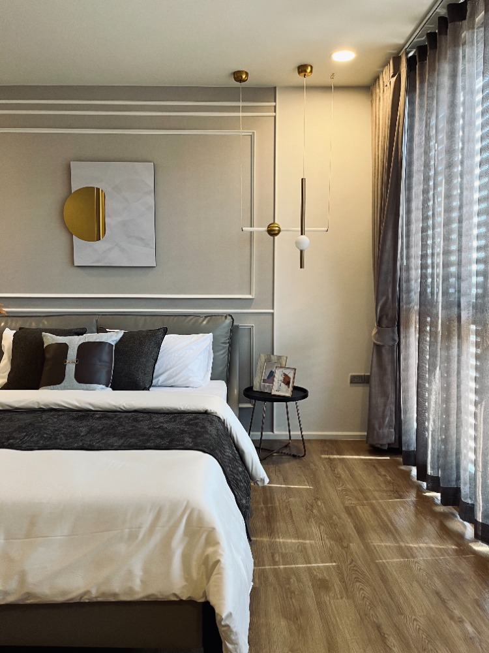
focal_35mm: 26
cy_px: 326
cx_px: 244
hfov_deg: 53.1
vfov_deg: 67.3
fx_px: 490
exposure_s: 1/50
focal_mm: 5.1
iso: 100
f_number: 1.6
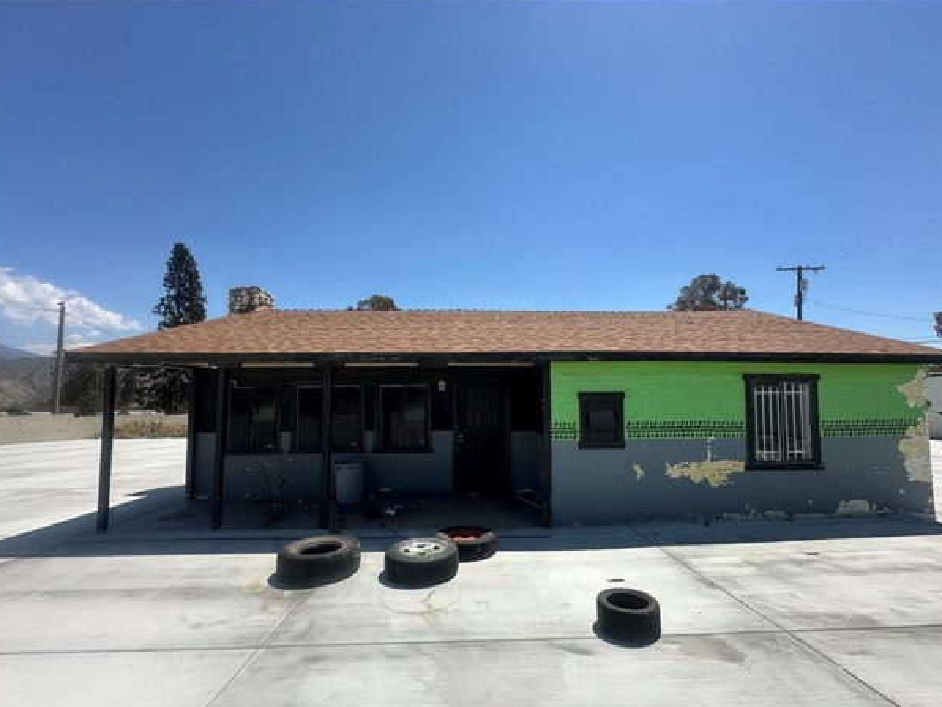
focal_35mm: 15
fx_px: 408
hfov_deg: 98.1
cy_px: 374
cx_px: 486
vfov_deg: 81.7
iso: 50
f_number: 2.2
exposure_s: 1/1689
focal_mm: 2.22
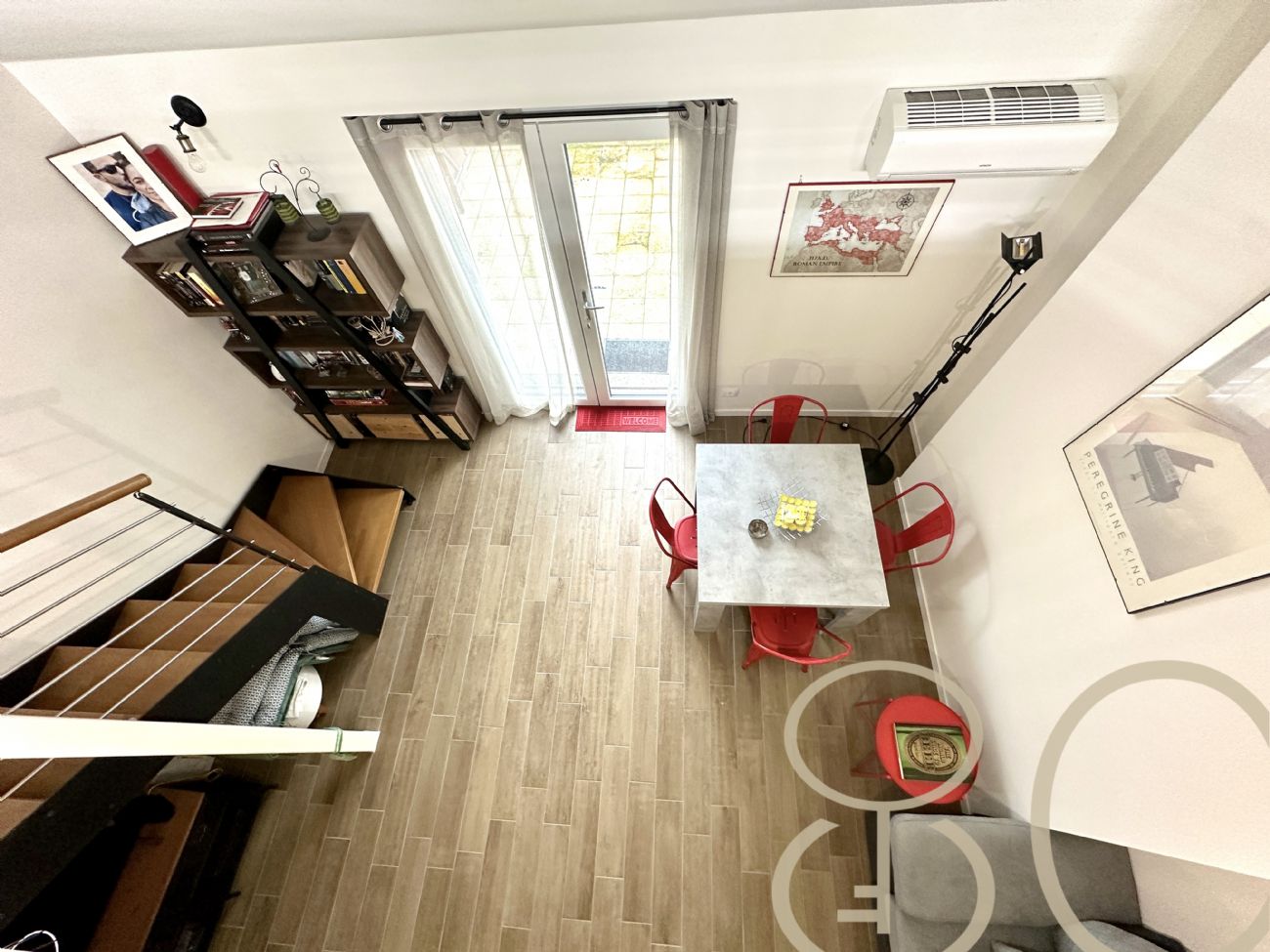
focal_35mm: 14
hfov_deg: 102.1
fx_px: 514
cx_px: 635
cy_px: 476
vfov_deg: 85.7
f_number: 2.2
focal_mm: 2.22
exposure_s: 1/100
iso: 200
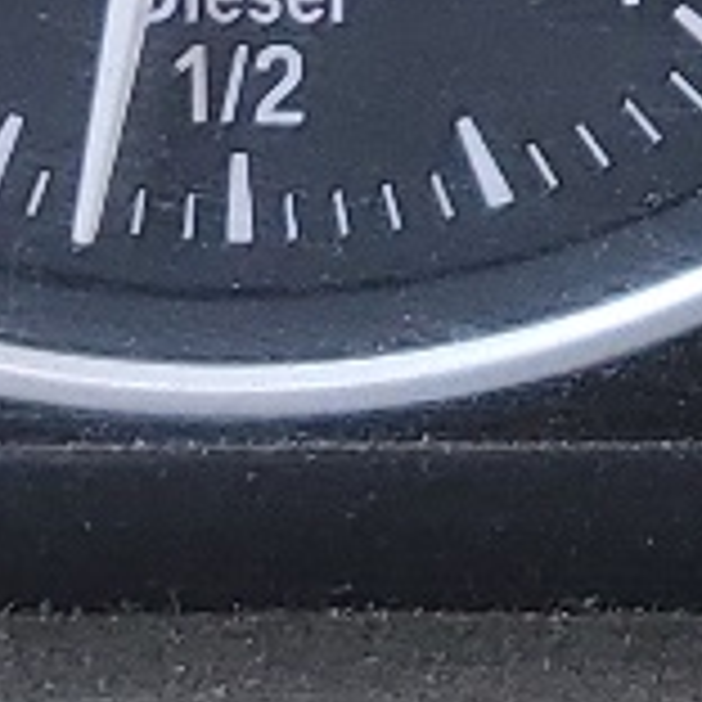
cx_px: 1692
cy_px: -1246
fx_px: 5392
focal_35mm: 235
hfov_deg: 7.0
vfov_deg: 6.9
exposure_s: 1/133
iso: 50
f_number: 1.5
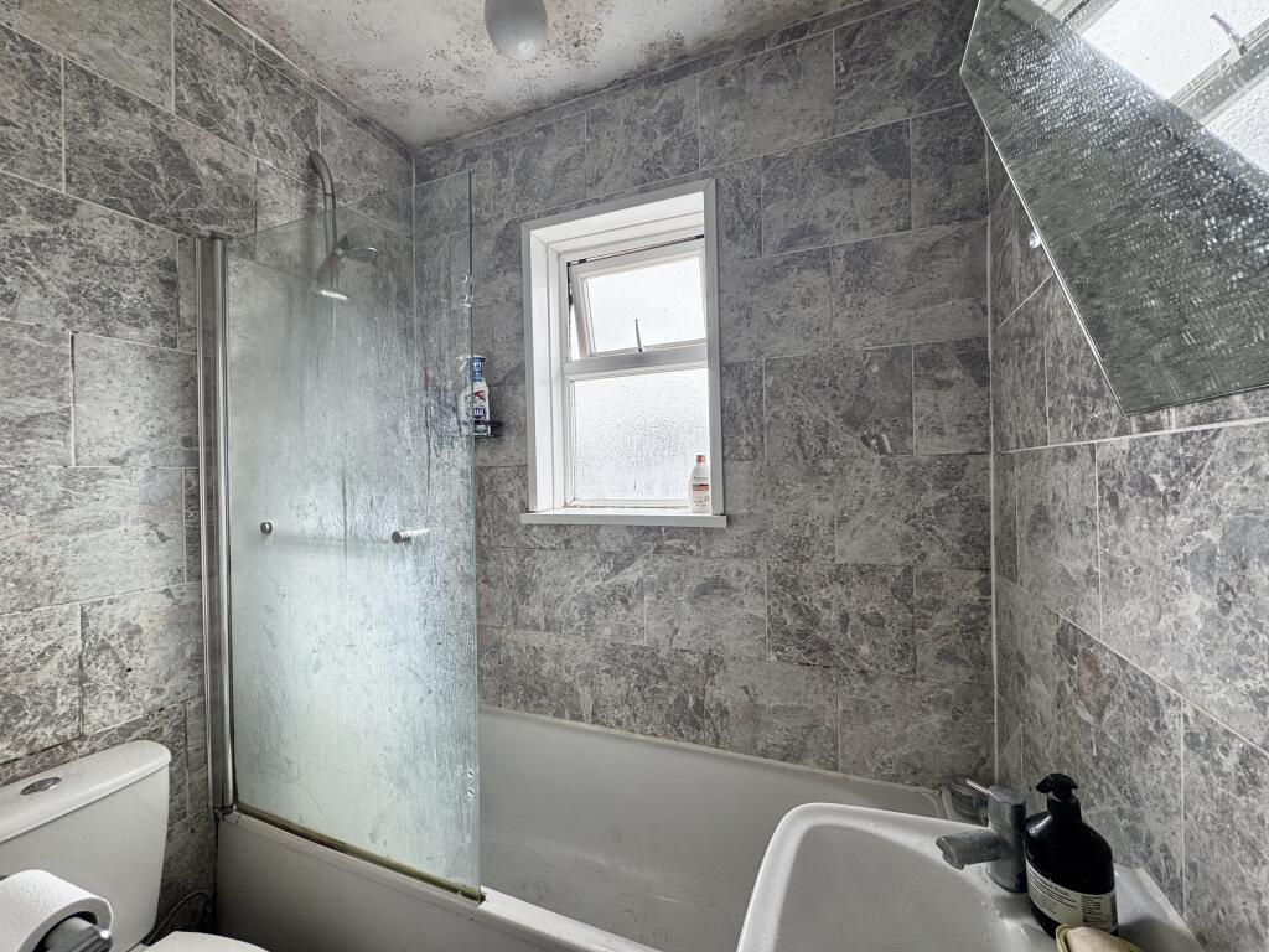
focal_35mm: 14
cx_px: 634
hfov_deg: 102.1
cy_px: 476
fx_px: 513
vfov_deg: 85.7
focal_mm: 2.22
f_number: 2.2
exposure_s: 1/135
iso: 40
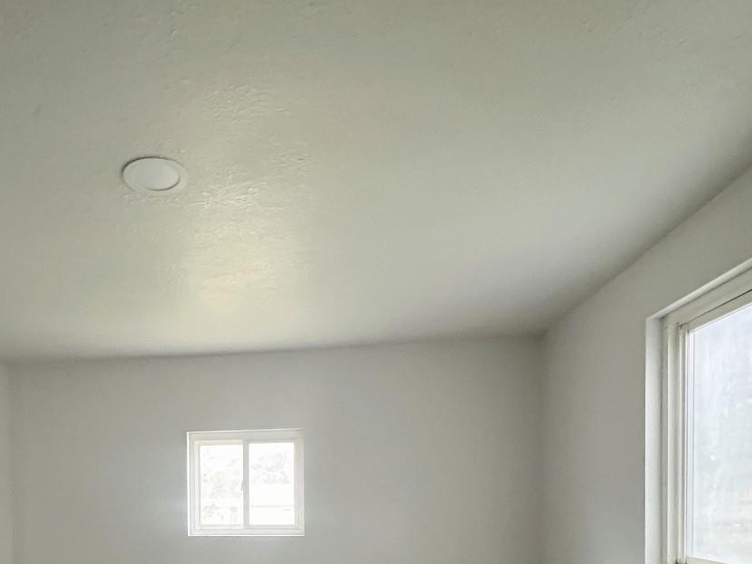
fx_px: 543
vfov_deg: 48.5
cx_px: 247
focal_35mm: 25
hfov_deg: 67.4
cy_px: 517
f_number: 1.8
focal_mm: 1.57
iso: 1000
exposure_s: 1/60
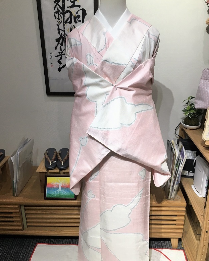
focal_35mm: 31
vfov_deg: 57.2
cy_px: 130
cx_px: 106
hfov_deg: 47.1
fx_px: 240
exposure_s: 1/30
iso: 32
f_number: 2.2
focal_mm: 4.15
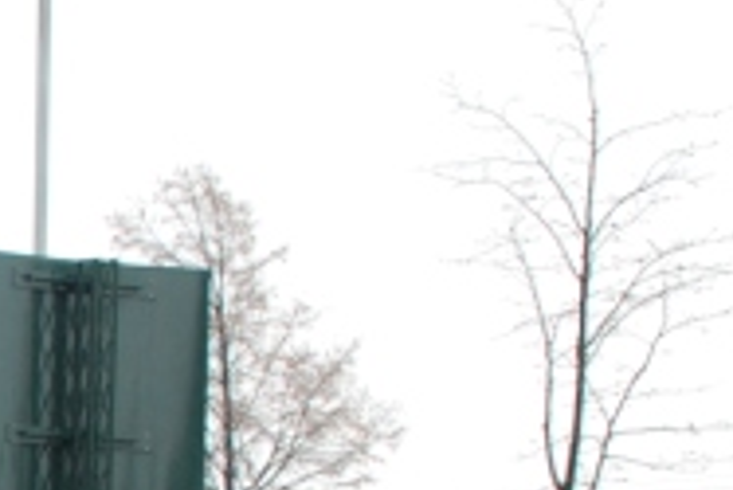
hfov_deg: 10.5
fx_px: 3688
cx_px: -674
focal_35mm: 181
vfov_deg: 7.4
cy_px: 880
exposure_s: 1/100
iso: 200
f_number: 5
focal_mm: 22
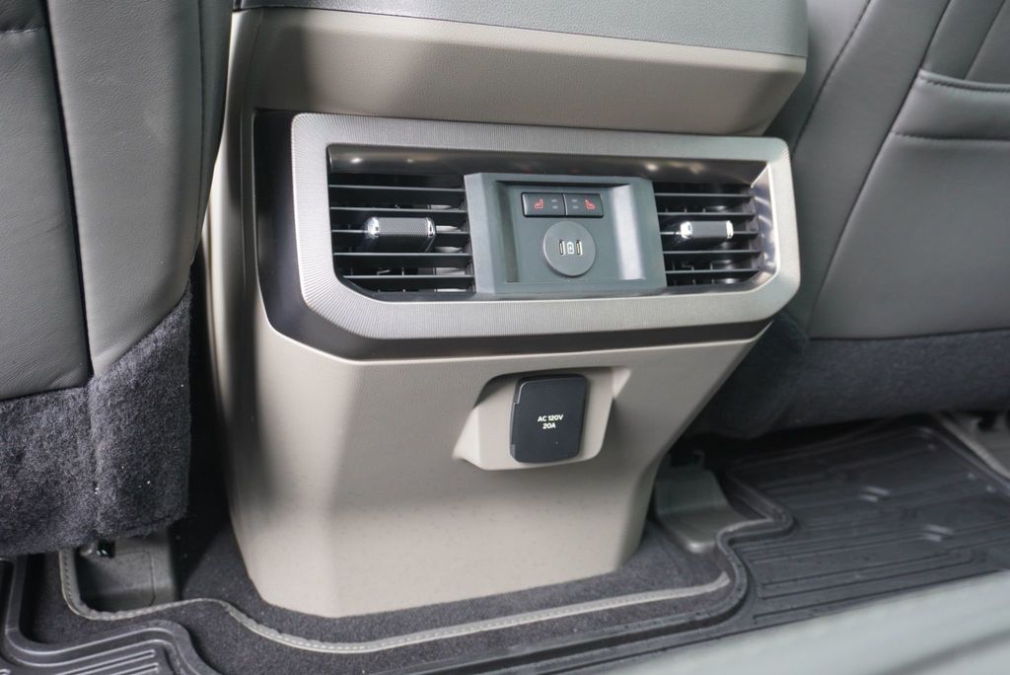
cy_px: 338
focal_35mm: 30
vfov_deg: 43.7
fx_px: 842
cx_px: 505
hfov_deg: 61.9
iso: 640
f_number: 4
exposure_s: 1/60
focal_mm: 20
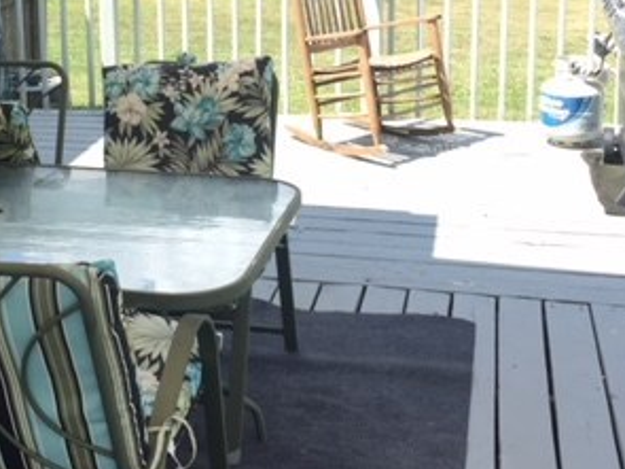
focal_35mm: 63
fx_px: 1137
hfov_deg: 30.5
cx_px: 199
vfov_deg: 22.9
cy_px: 83
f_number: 2.2
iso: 32
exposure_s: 1/444
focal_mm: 4.15
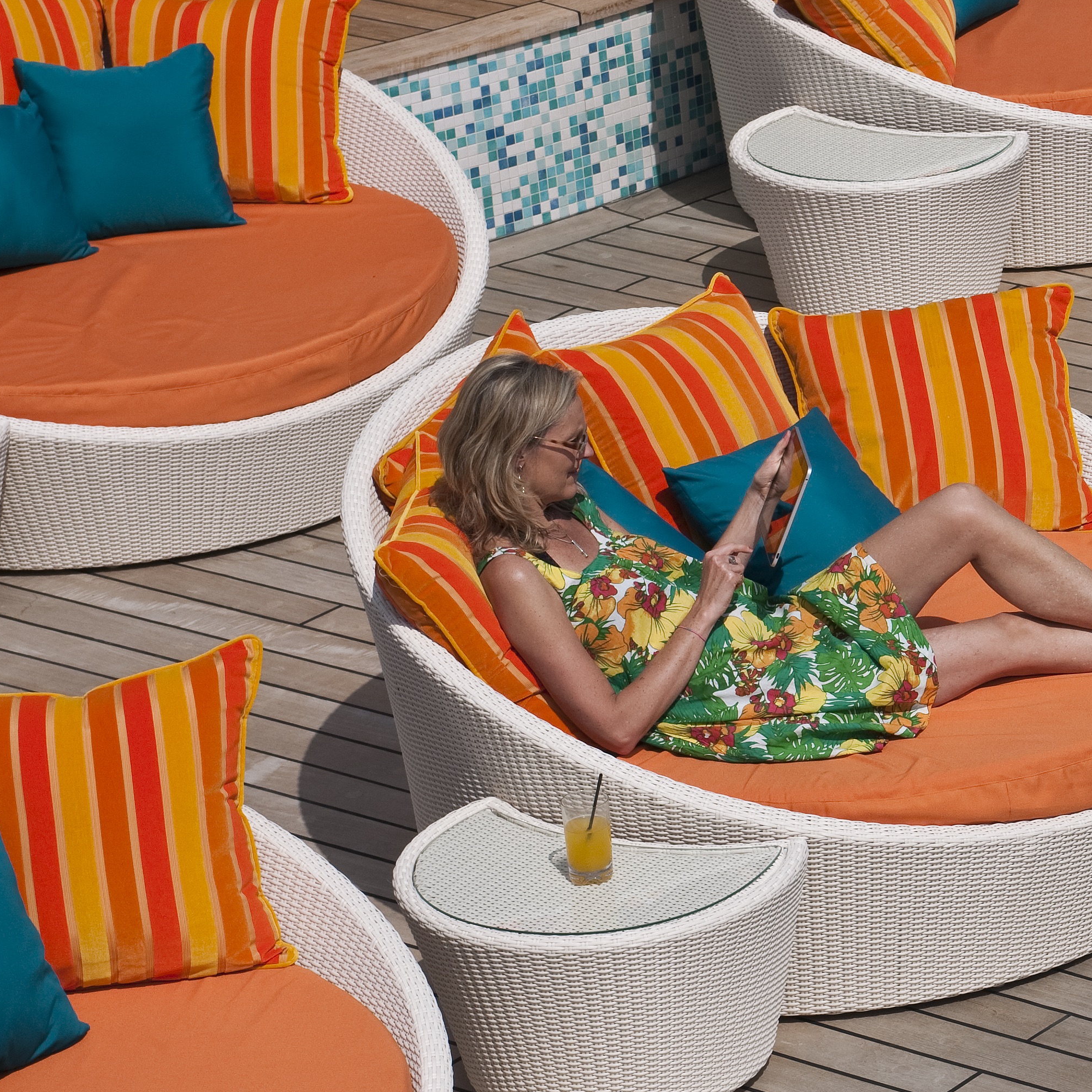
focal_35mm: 180
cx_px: 1629
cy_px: 452
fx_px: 6424
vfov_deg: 9.7
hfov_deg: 9.5
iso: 100
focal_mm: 70
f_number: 11
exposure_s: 1/400
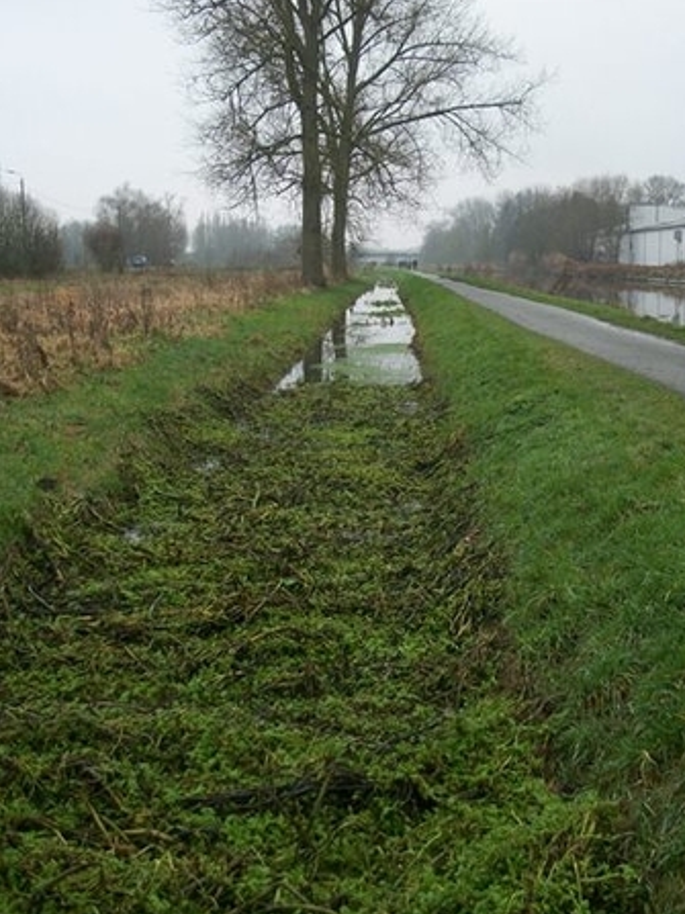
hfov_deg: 33.5
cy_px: 401
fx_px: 1135
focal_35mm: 43
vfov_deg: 43.8
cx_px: 395
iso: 80
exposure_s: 1/160
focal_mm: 5.7
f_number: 2.9
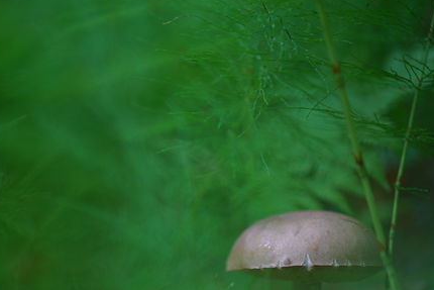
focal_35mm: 67
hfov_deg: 30.0
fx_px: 808
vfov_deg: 20.2
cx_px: 164
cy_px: 209
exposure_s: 1/500
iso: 100
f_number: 1.8
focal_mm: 45
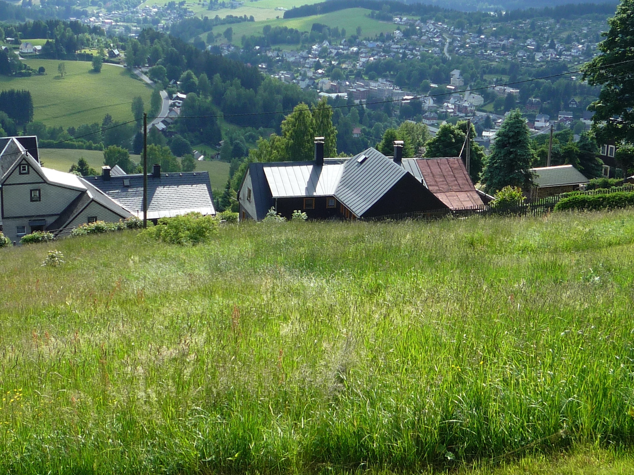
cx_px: 347
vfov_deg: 25.6
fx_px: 1044
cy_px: 187
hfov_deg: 33.8
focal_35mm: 57
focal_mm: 5.3
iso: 100
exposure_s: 1/400
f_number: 4
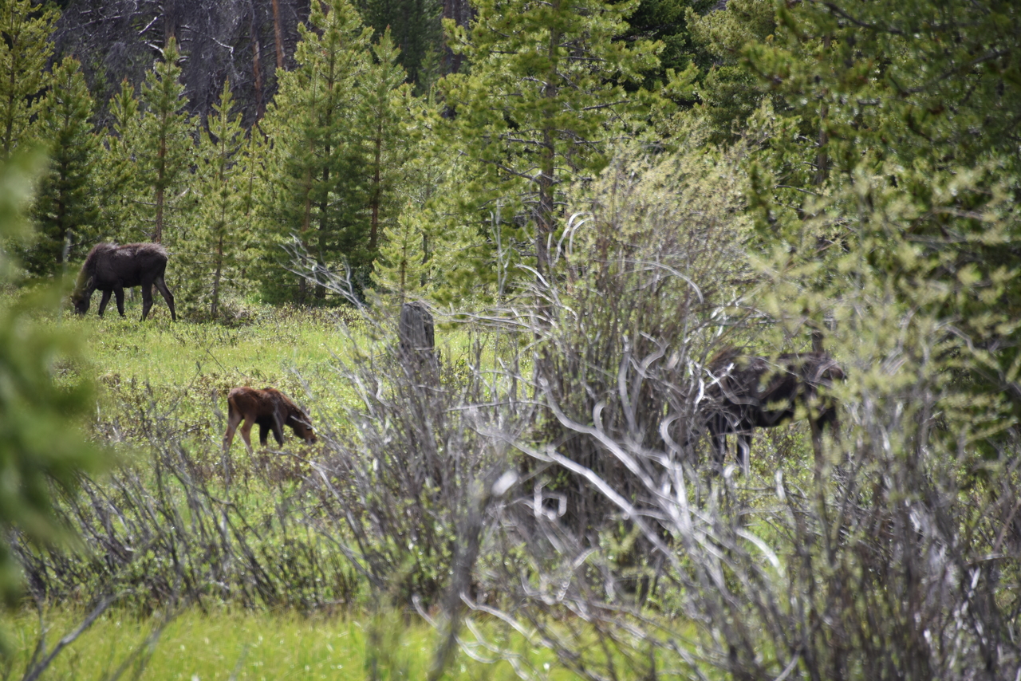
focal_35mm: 300
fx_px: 8510
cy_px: 340
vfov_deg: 4.6
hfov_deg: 6.9
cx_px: 510
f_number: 5.6
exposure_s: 1/640
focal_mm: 300
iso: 320
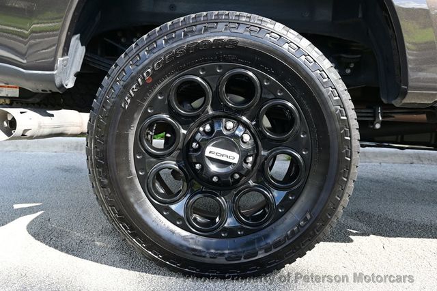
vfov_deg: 38.3
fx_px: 419
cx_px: 218
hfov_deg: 55.1
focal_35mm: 34
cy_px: 146
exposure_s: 1/100
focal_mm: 23
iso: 100
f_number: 5
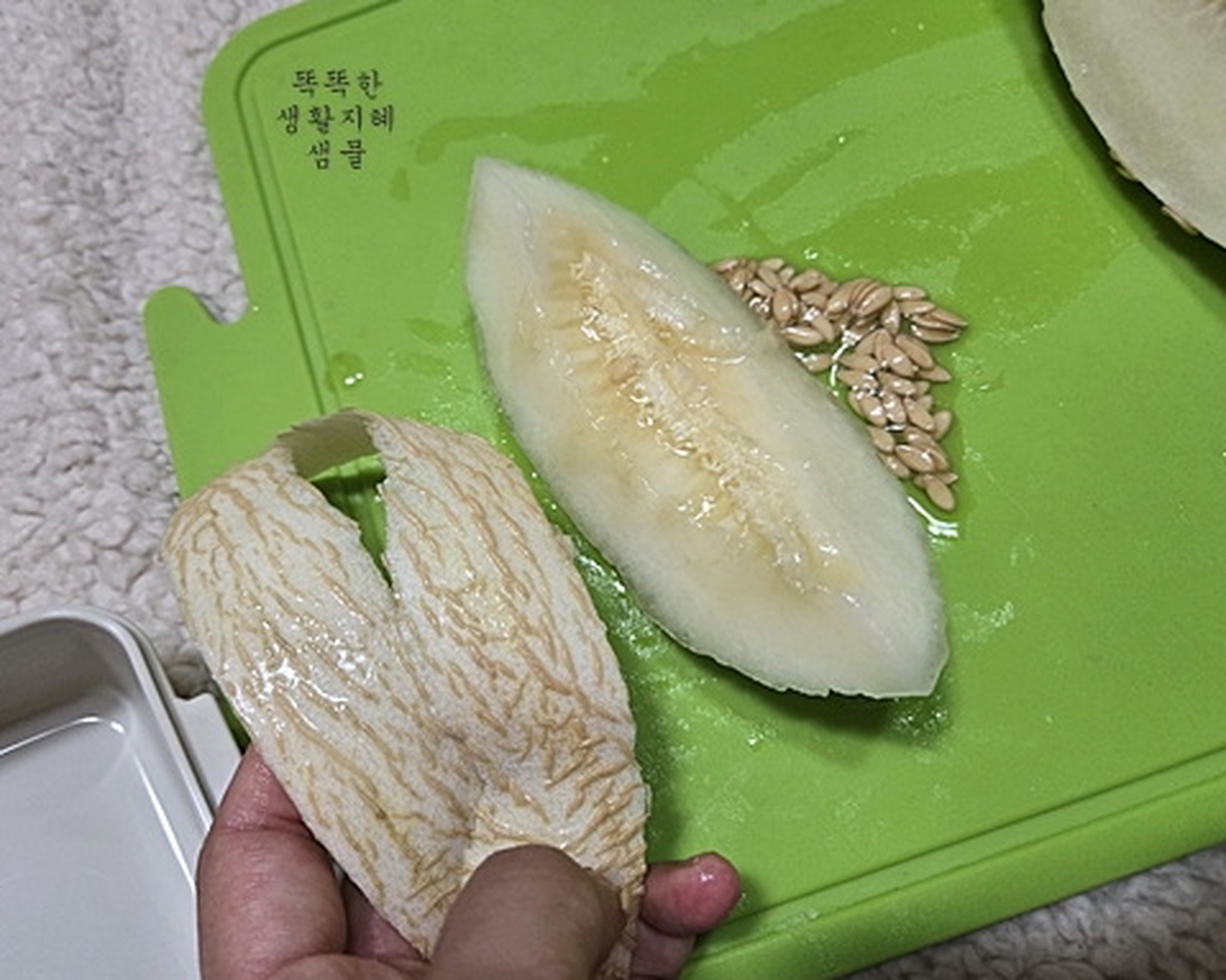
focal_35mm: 25
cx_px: 562
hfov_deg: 68.0
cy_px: 471
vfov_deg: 56.8
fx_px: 907
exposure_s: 1/120
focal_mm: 5.4
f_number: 1.8
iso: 400
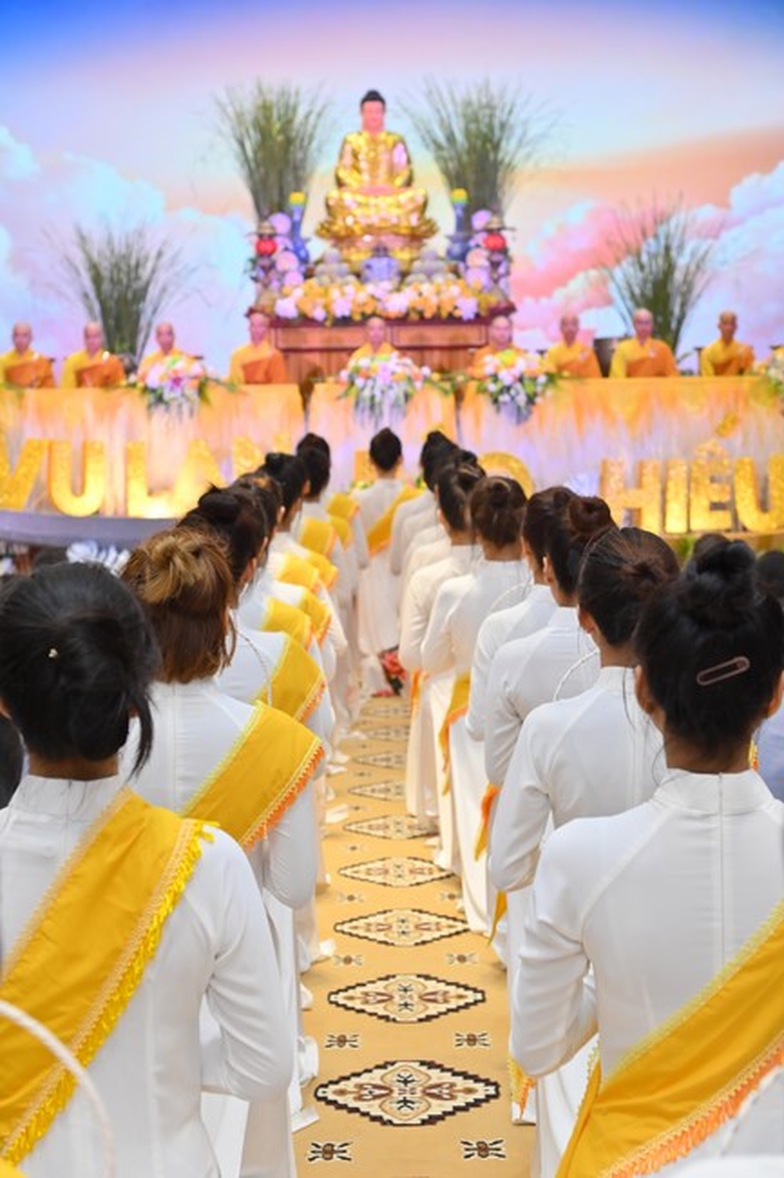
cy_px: 589
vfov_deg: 32.4
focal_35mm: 62
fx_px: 2026
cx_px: 392
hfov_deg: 21.9
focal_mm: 62
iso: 1250
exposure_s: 1/100
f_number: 5.6
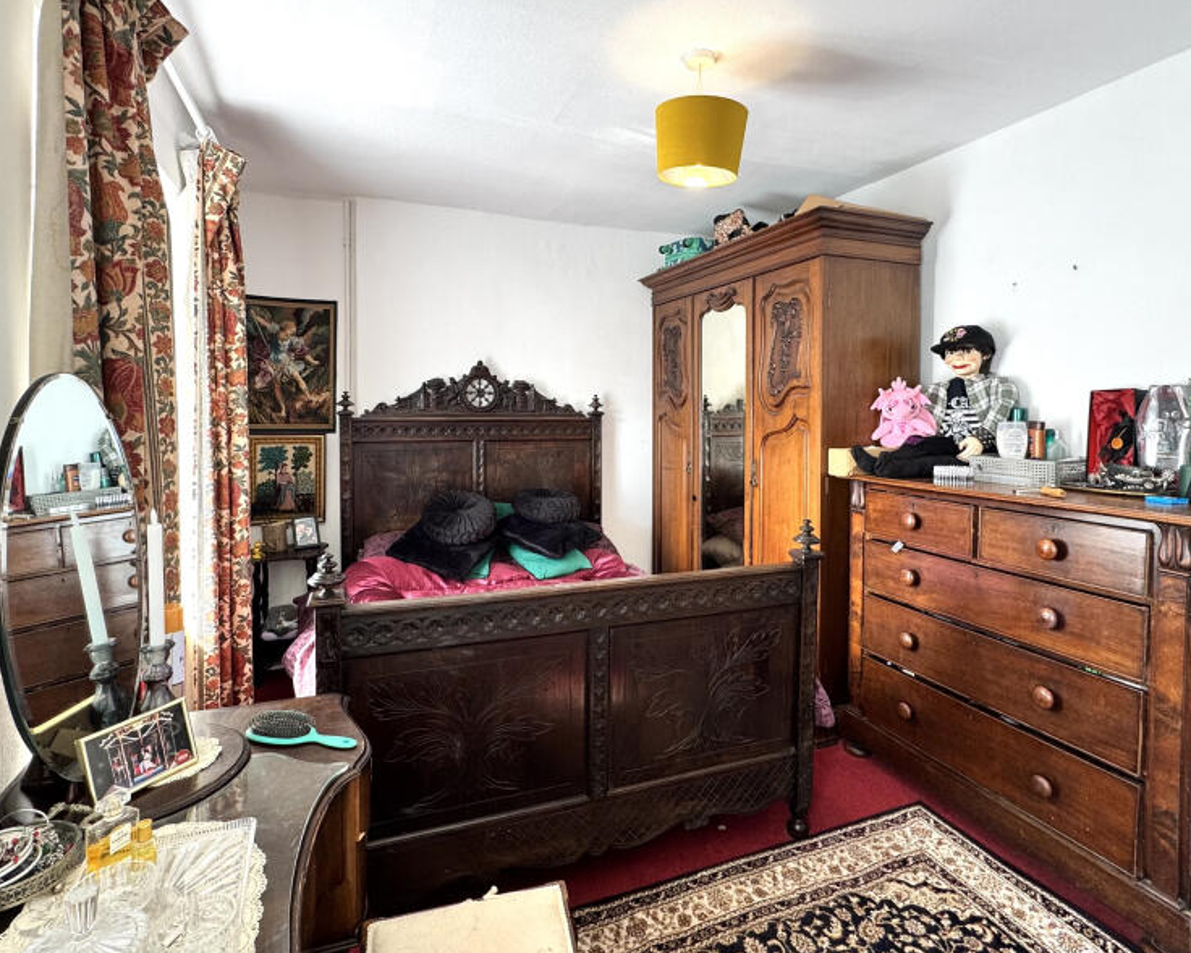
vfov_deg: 70.7
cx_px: 613
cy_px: 426
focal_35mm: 19
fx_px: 670
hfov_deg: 83.3
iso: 80
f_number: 2.2
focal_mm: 2.22
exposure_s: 1/99
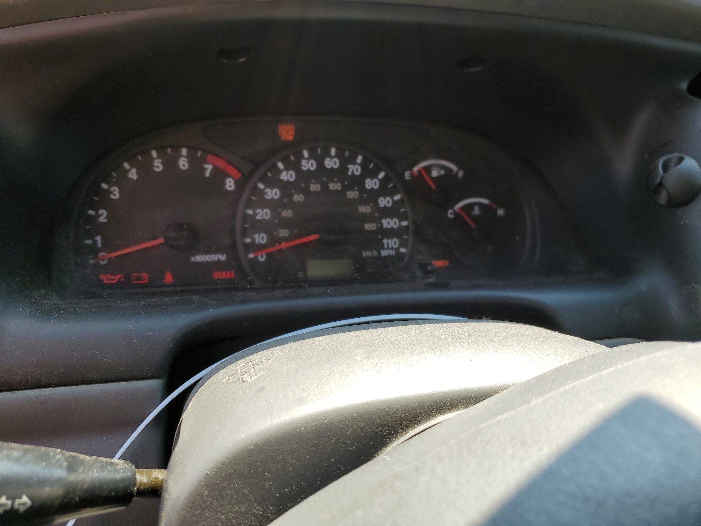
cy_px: 263
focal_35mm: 26
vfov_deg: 53.1
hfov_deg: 67.3
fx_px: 527
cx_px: 350
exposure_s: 1/588
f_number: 1.5
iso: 50
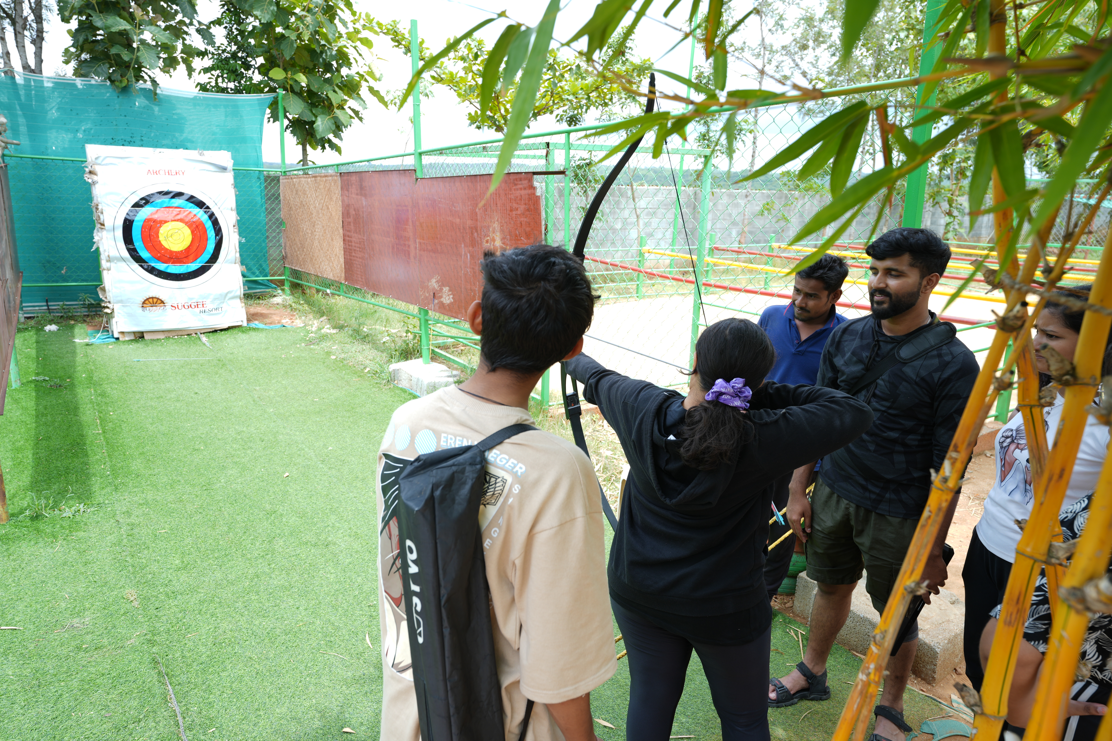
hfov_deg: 75.9
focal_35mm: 23
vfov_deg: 54.9
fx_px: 713
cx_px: 556
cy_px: 370
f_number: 5.6
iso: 80
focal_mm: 23.1
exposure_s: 1/100
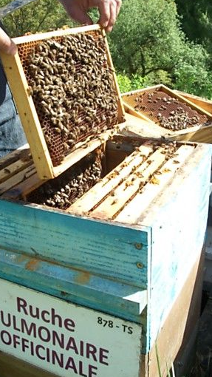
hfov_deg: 29.0
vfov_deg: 49.3
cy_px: 164
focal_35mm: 41
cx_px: 102
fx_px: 410
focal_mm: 5.7
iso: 80
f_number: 2.9
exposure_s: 1/500
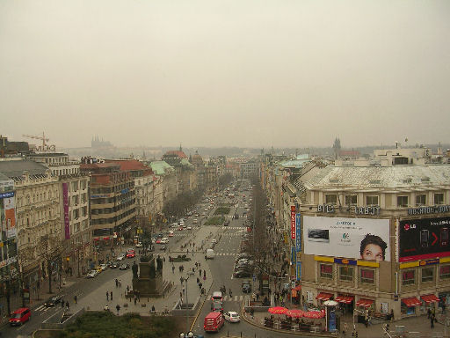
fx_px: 494
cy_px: 169
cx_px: 225
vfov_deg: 37.7
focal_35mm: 38
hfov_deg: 49.0
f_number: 2.8
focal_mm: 5.8
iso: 50
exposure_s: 1/230
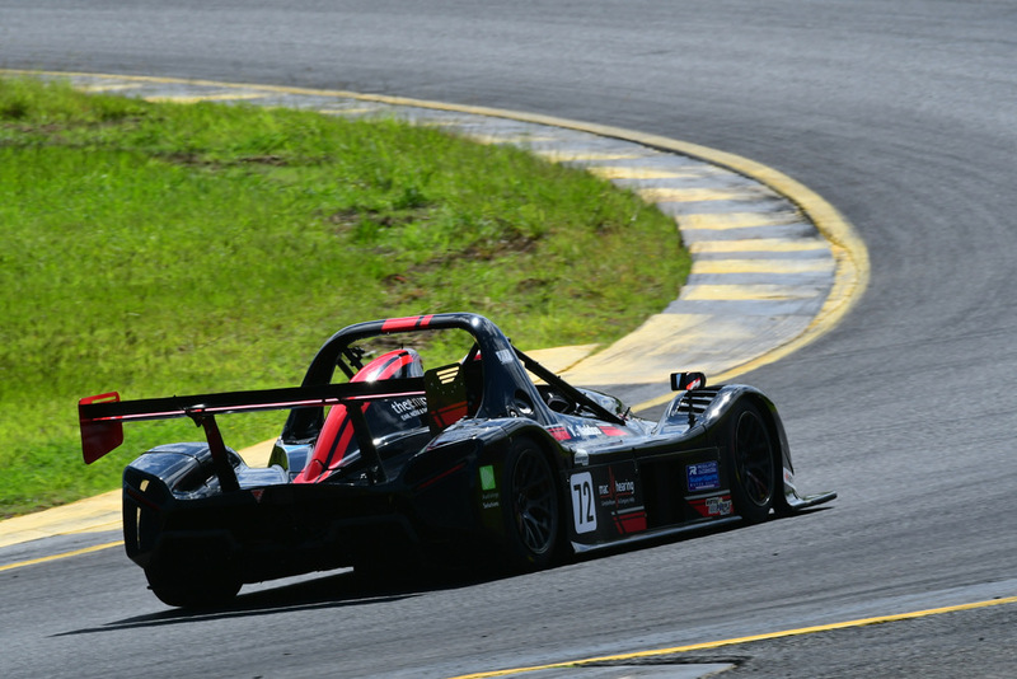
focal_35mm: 540
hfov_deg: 3.8
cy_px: 340
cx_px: 508
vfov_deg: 2.5
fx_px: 15260
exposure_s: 1/640
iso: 320
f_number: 11
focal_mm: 360
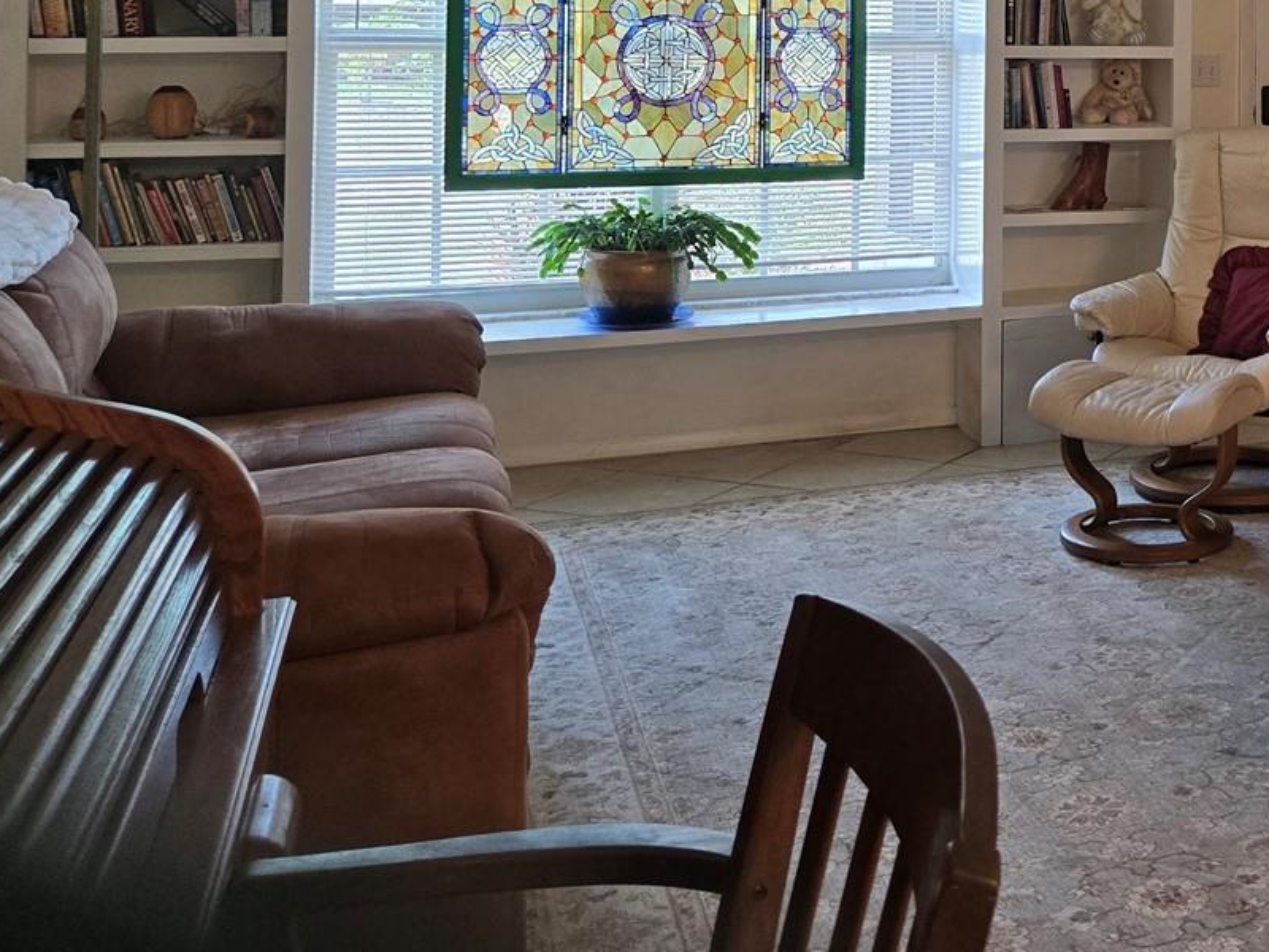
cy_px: 25
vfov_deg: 29.6
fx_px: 1686
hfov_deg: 37.8
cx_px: 1199
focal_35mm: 46
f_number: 1.8
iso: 160
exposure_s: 1/120
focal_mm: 5.4
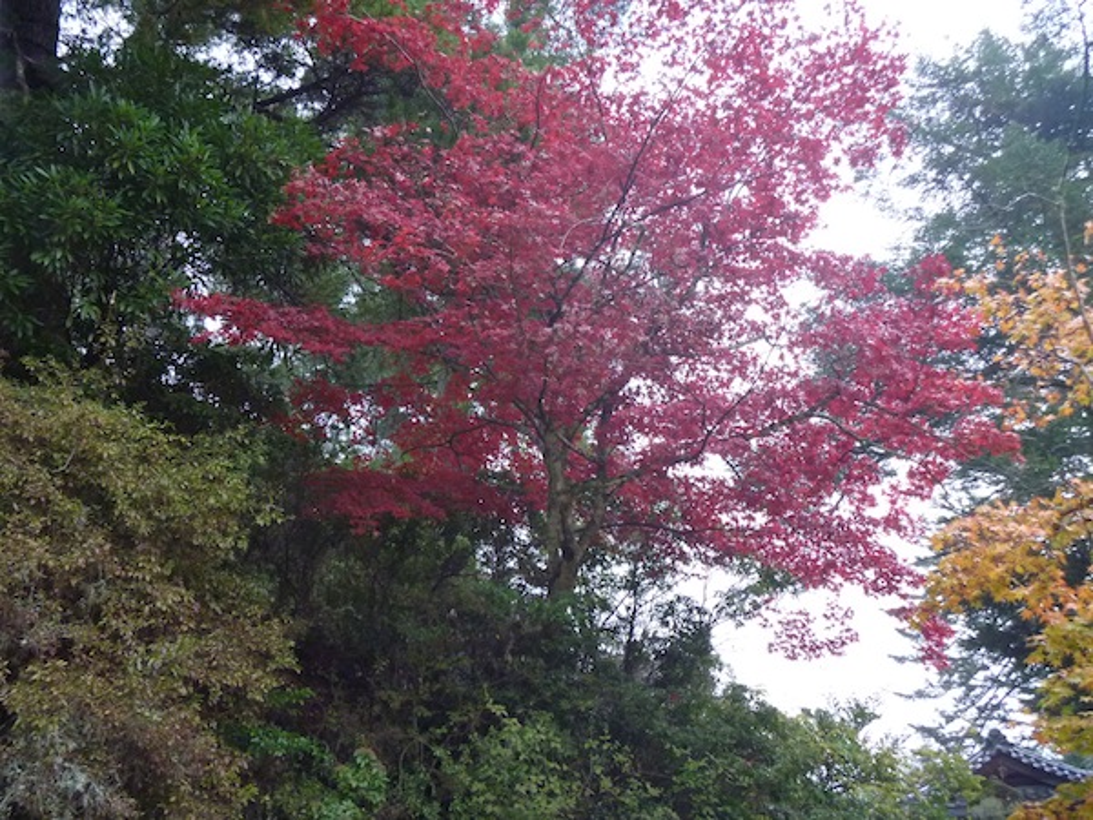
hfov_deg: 52.6
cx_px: 546
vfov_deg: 40.7
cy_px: 410
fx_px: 1105
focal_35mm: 35
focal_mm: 6.3
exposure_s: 1/30
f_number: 3.5
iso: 320
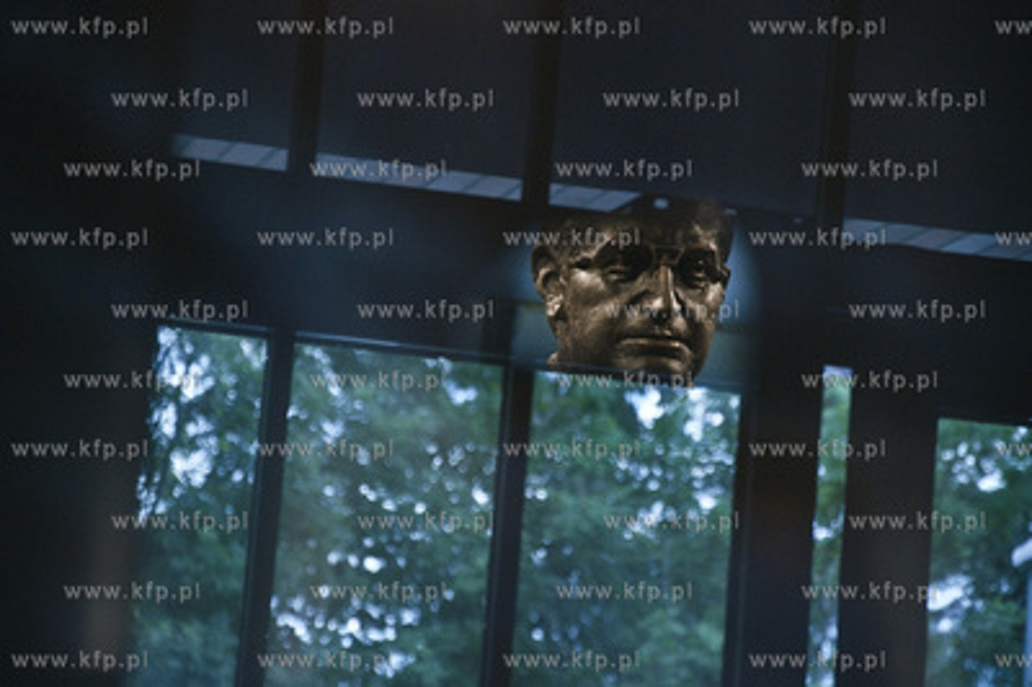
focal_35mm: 158
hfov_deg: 13.1
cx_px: 516
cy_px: 344
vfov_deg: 8.7
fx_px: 4511
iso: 400
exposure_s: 1/100
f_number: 5.6
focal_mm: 105
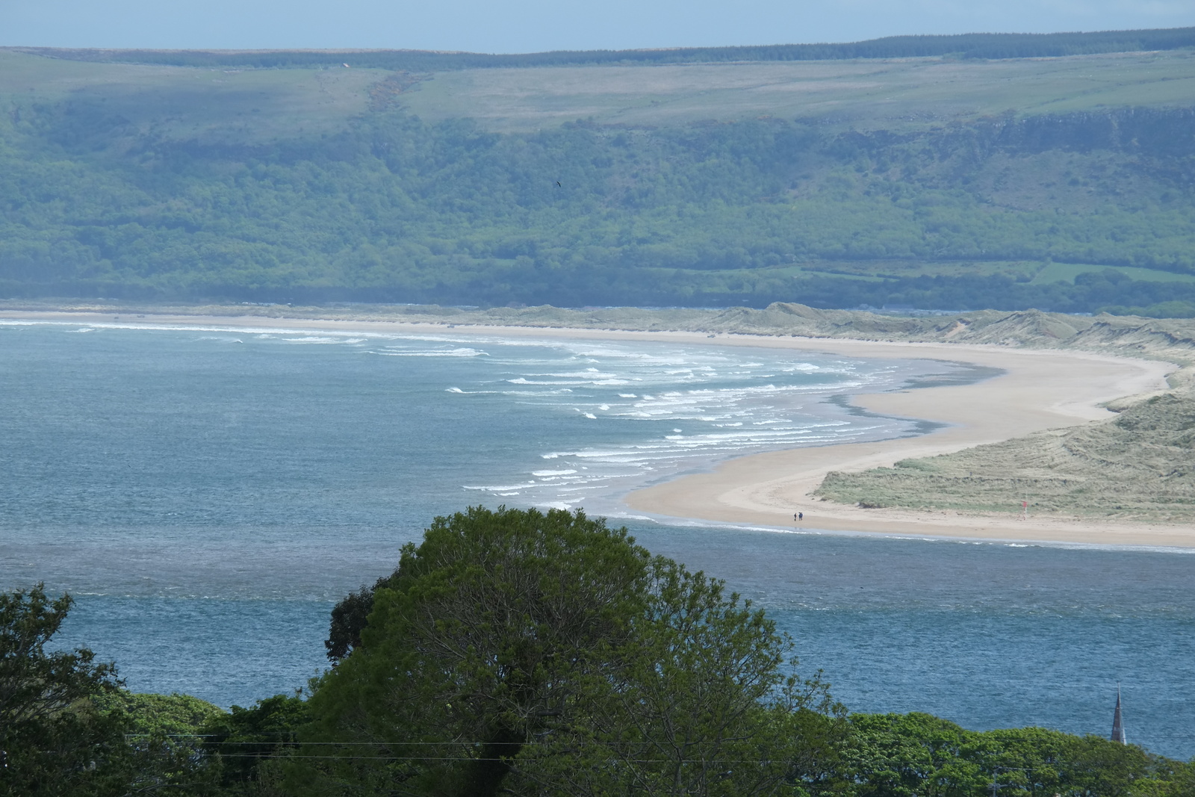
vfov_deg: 4.0
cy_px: 398
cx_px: 598
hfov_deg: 6.0
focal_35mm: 345
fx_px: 11452
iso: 400
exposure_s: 1/420
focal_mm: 230
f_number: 11
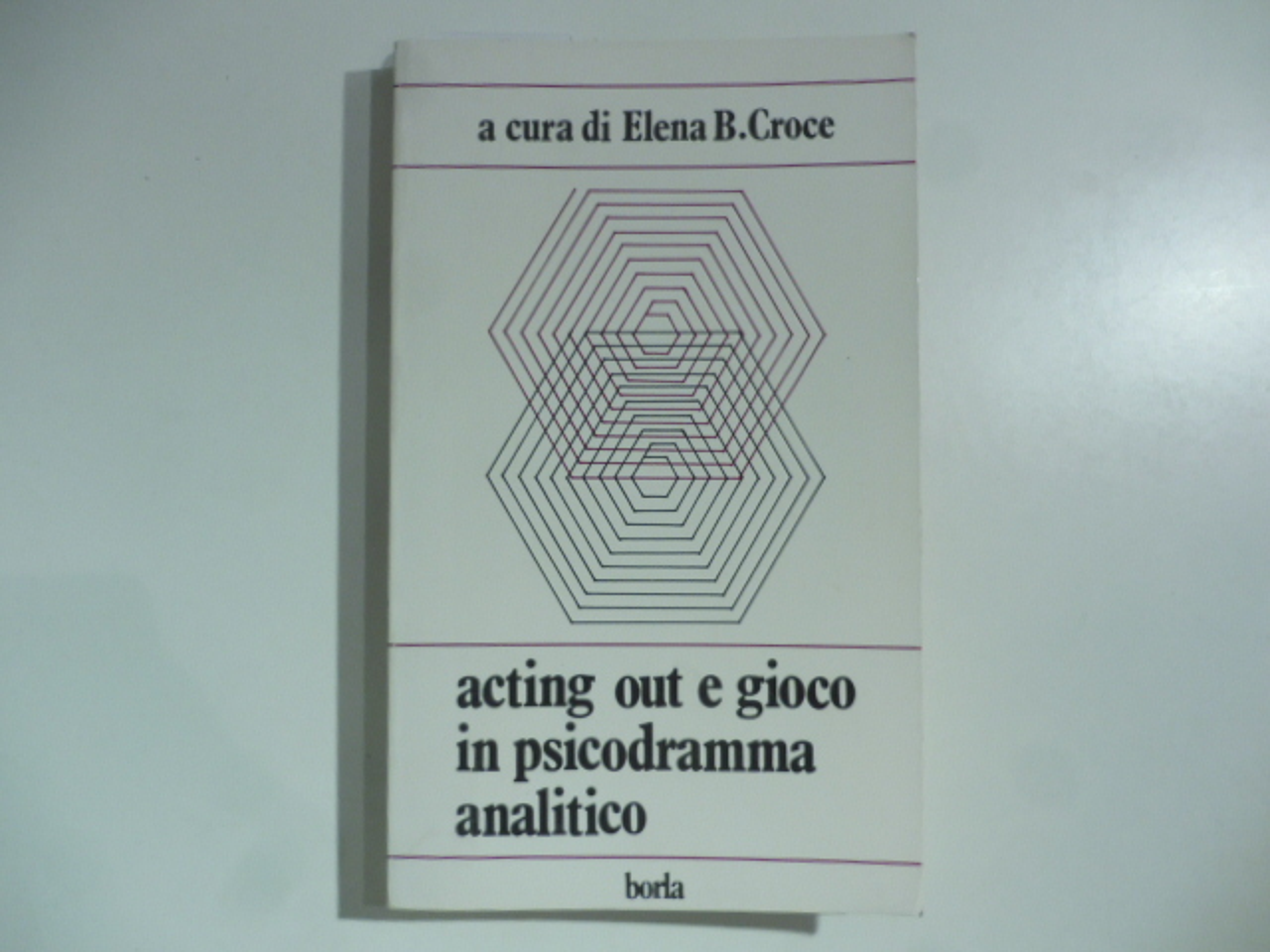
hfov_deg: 71.6
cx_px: 635
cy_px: 476
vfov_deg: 56.8
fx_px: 881
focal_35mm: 24
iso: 125
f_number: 3.3
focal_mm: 4.3
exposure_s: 1/60
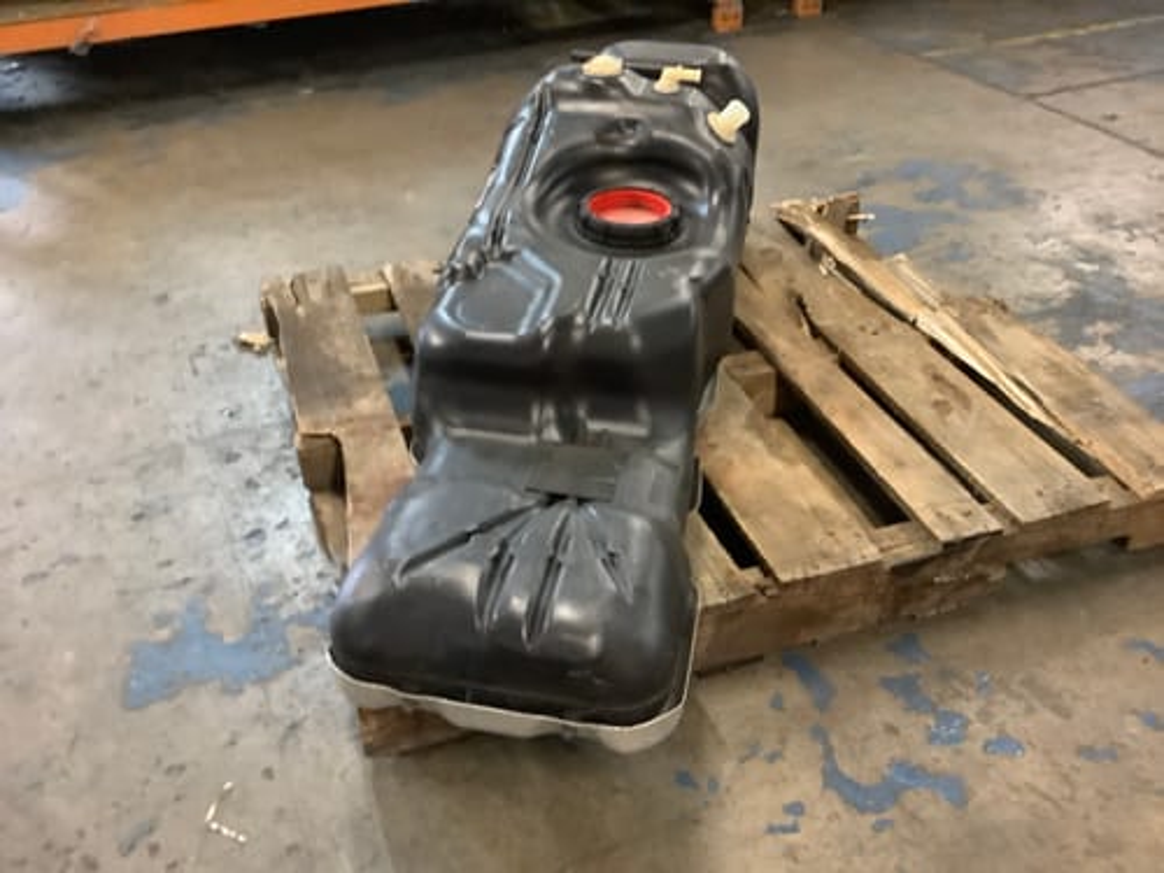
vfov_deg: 45.4
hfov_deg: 58.4
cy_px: 436
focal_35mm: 31
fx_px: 1042
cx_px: 582
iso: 640
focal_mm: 3.3
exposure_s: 1/25
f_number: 2.4
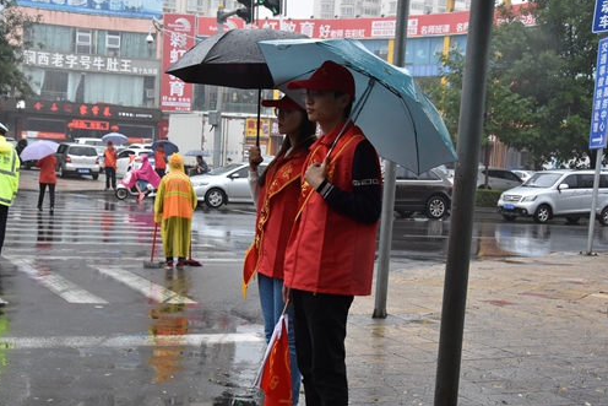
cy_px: 240
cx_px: 261
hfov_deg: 37.7
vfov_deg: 25.7
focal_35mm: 53
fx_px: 889
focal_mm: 29
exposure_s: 1/200
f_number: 7.1
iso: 800
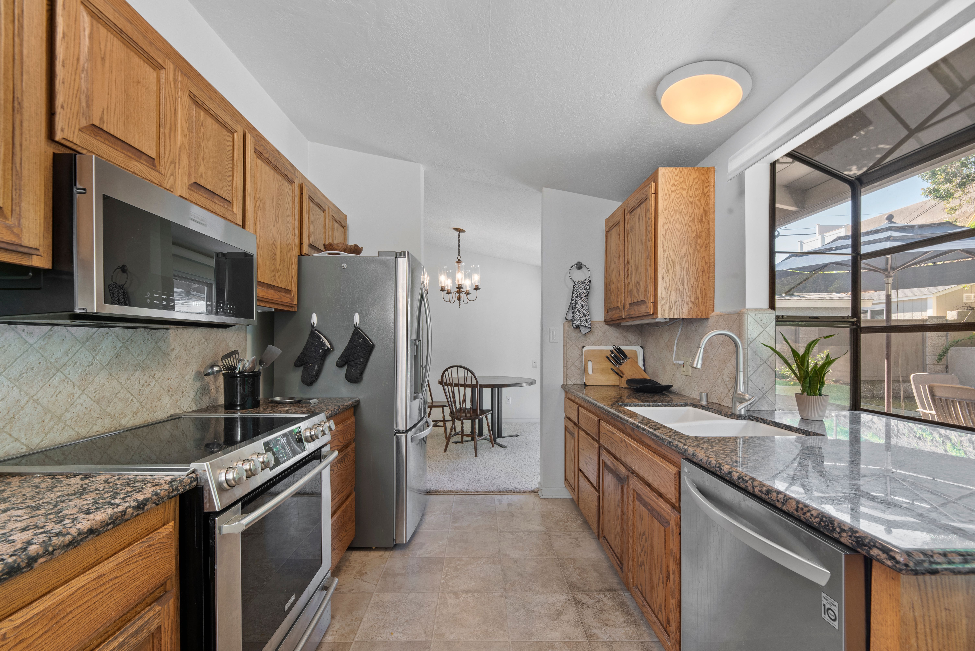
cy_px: 326
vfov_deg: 81.3
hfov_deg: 104.2
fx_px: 379
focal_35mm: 14
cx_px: 488
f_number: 11
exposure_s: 1/1.67
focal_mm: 14
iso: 400
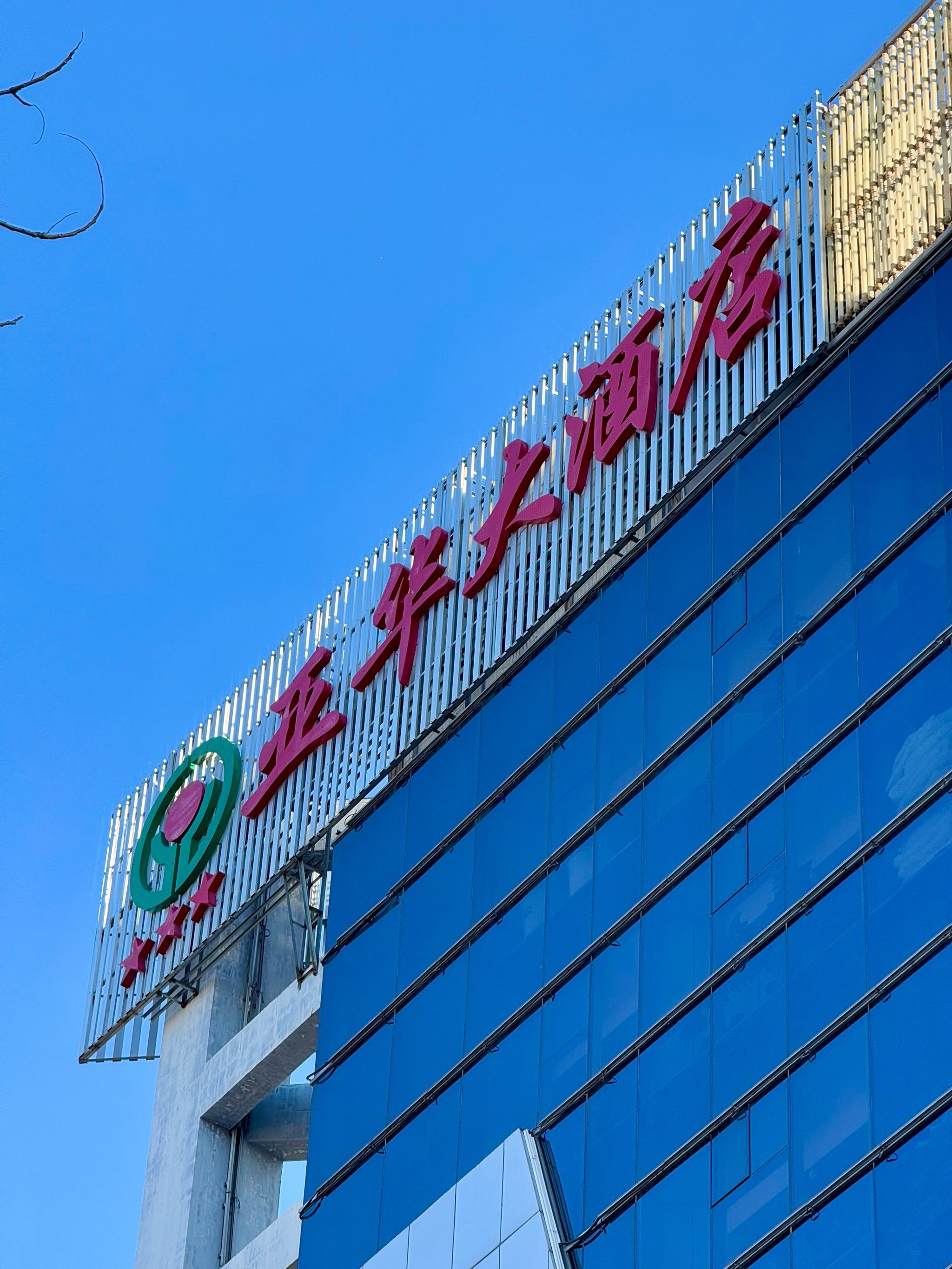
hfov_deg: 12.3
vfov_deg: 16.4
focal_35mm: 120
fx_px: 4400
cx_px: 476
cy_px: 634
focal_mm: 15.66
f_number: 2.8
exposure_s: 1/282
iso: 50
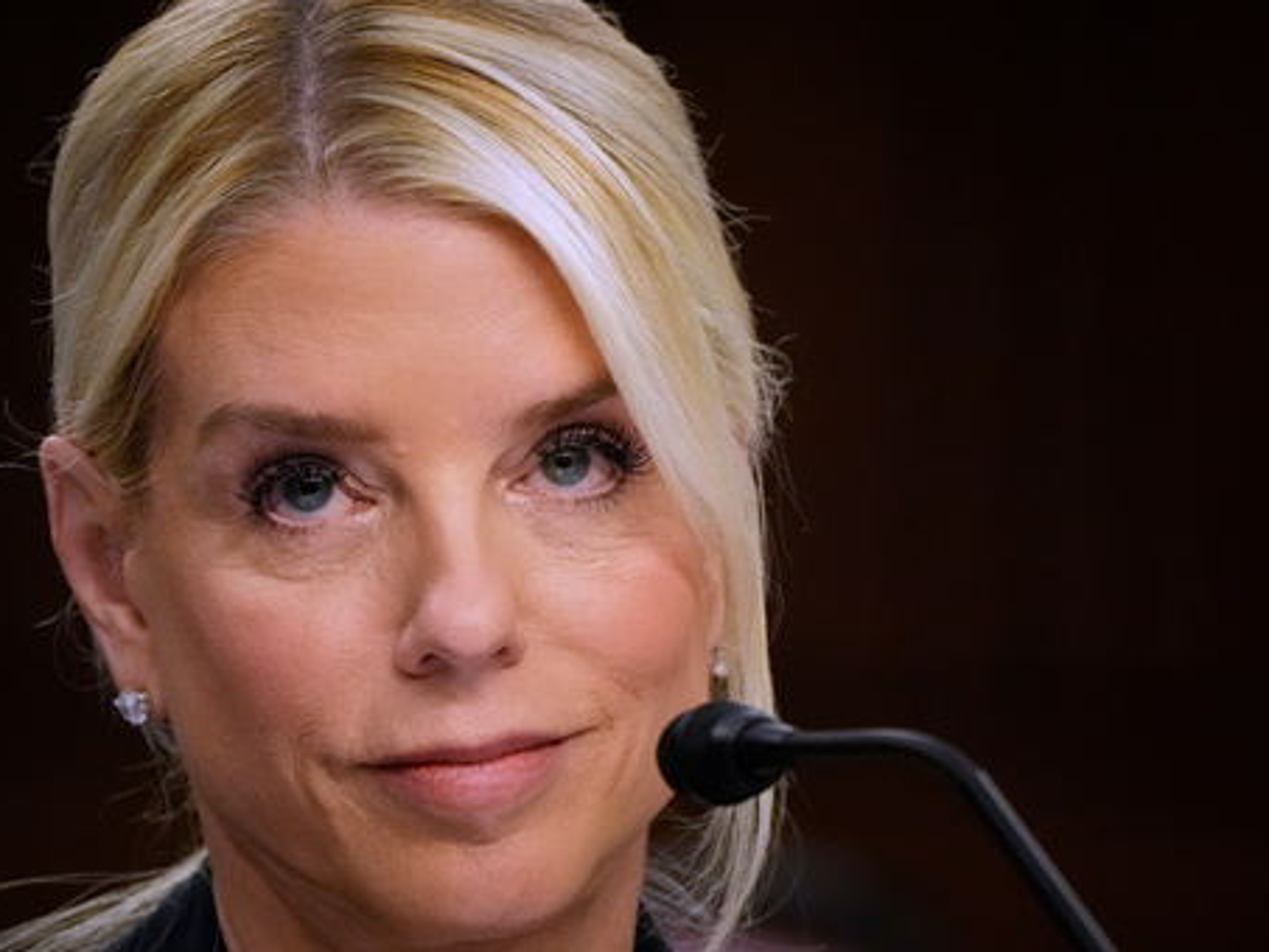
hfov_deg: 3.0
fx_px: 23908
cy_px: 476
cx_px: 613
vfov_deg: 2.3
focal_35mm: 652
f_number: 5.6
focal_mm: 400
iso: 6400
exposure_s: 1/320
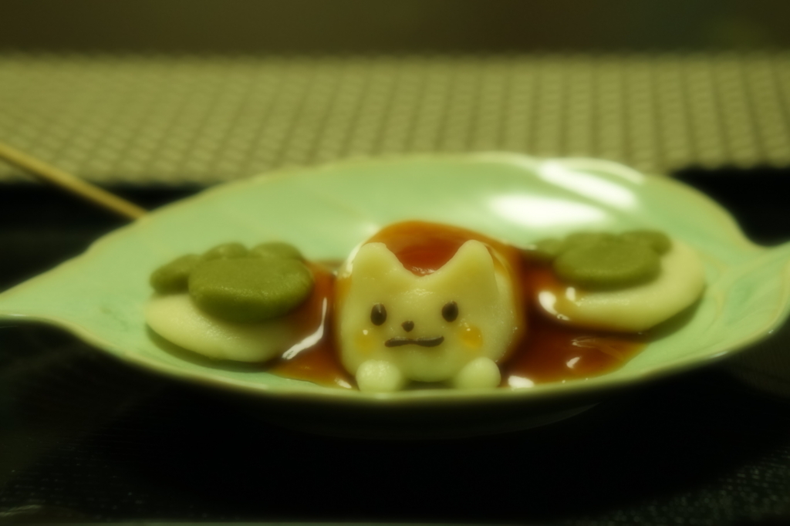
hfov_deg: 27.0
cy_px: 263
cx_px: 395
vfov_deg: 18.2
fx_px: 1645
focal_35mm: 75
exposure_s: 1/80
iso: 1600
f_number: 3.5
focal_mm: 50
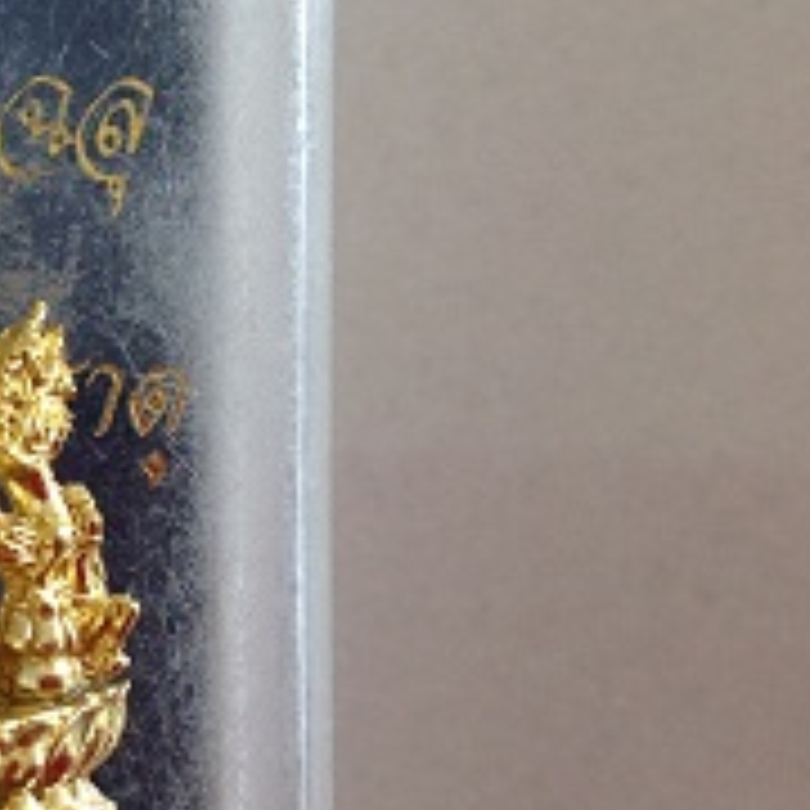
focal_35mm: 89
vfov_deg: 19.5
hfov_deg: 18.3
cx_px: -223
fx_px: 2356
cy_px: 436
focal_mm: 4.28
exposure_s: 1/30
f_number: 2.4
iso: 50
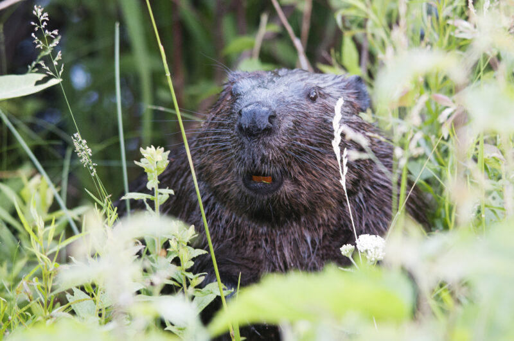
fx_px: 3208
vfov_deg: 6.1
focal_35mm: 225
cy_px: 170
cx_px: 257
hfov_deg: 9.2
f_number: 5
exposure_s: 1/60
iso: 800
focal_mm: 150
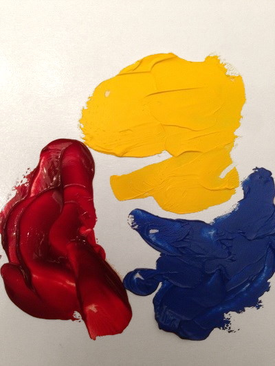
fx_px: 349
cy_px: 183
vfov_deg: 55.3
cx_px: 138
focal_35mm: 33
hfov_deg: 43.0
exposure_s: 1/20
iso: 125
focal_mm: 4.12
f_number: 2.4
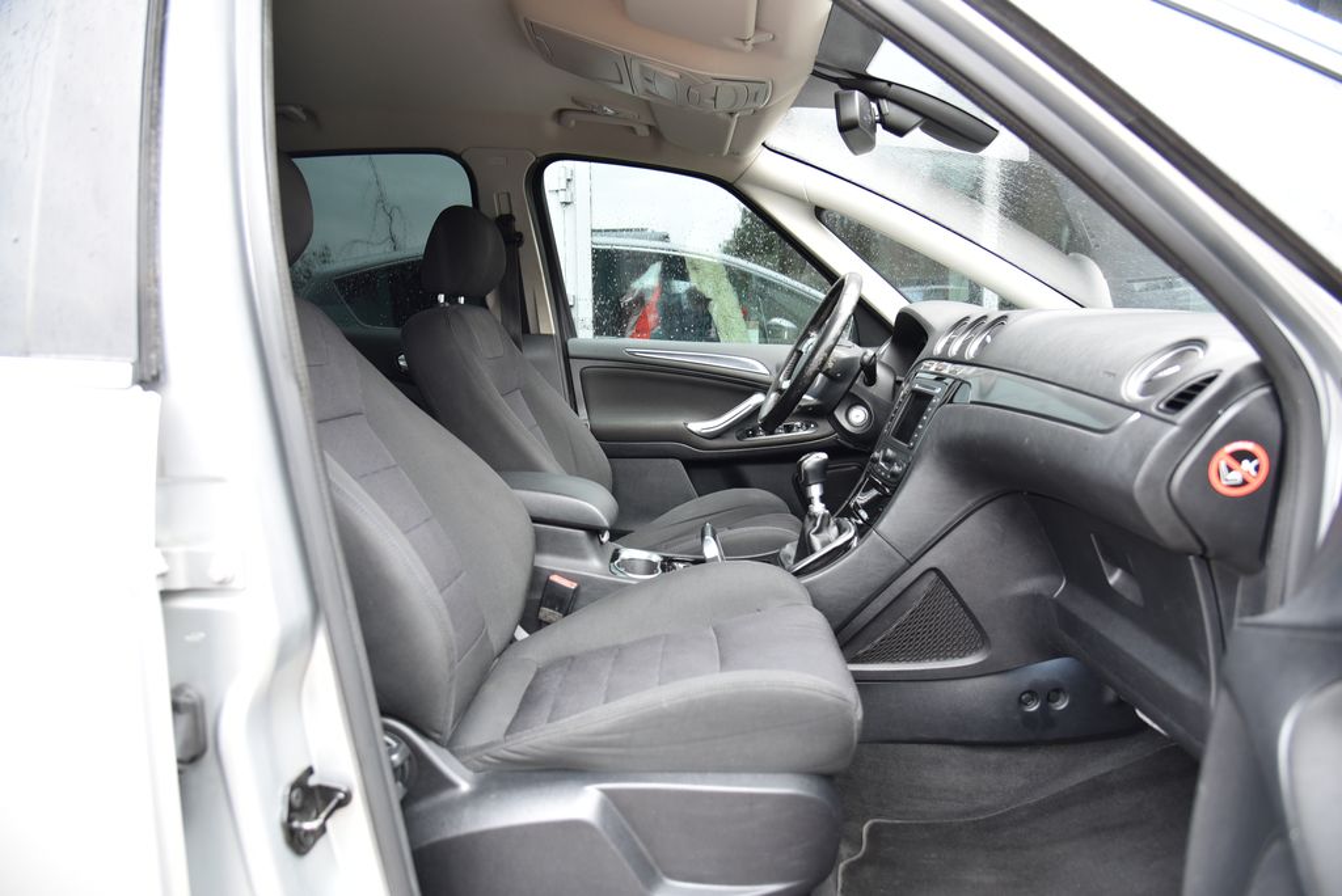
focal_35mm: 24
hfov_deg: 73.7
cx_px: 671
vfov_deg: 53.2
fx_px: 895
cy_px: 448
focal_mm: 24
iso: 500
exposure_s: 1/40
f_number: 4
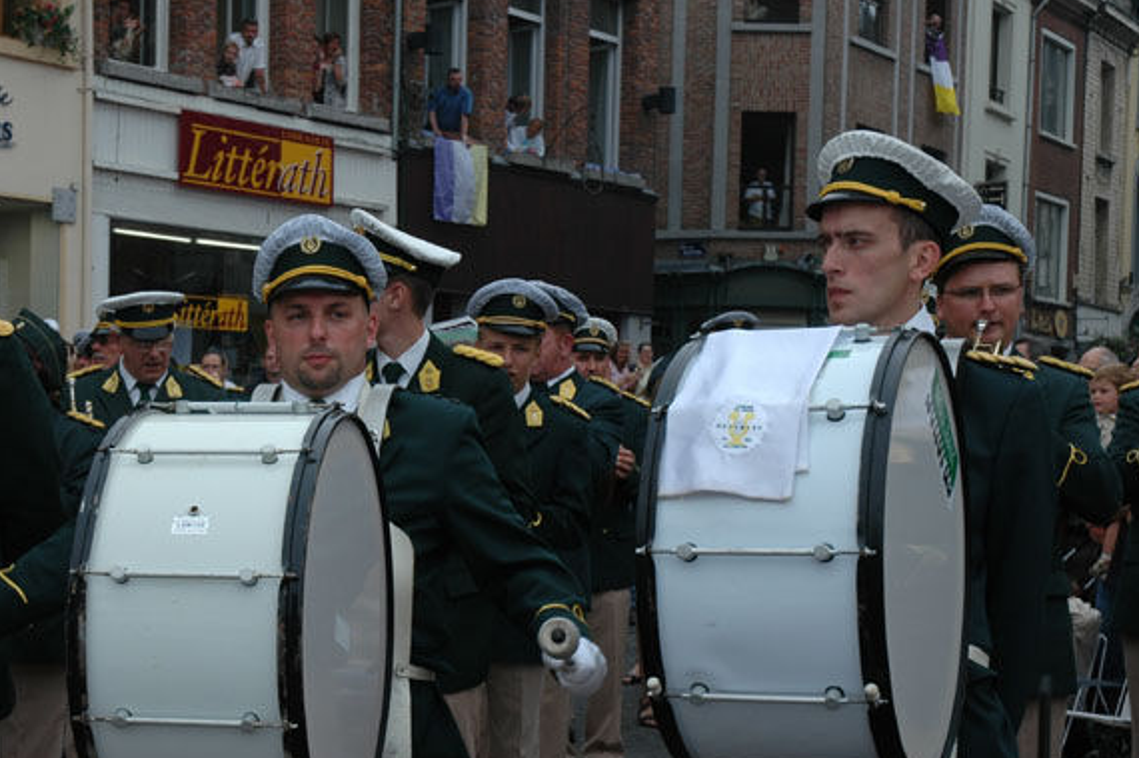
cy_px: 516
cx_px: 380
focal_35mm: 74
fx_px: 2330
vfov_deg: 18.4
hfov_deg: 27.3
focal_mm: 35
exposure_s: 1/250
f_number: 6.3
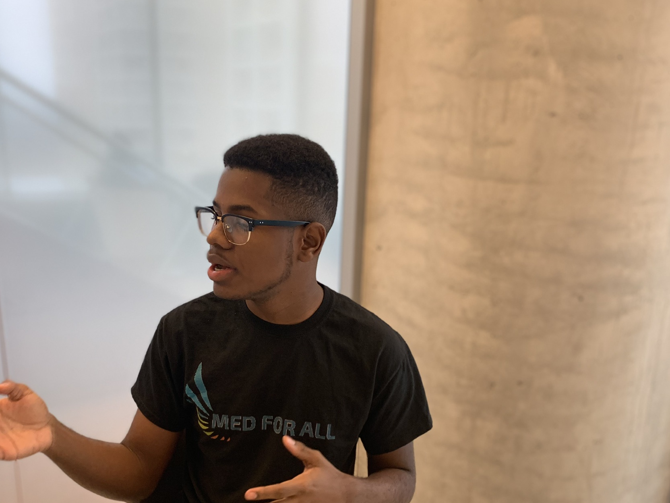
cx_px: 296
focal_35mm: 32
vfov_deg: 44.1
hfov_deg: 56.7
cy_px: 284
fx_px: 619
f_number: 1.8
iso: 125
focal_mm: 4.25
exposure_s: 1/60
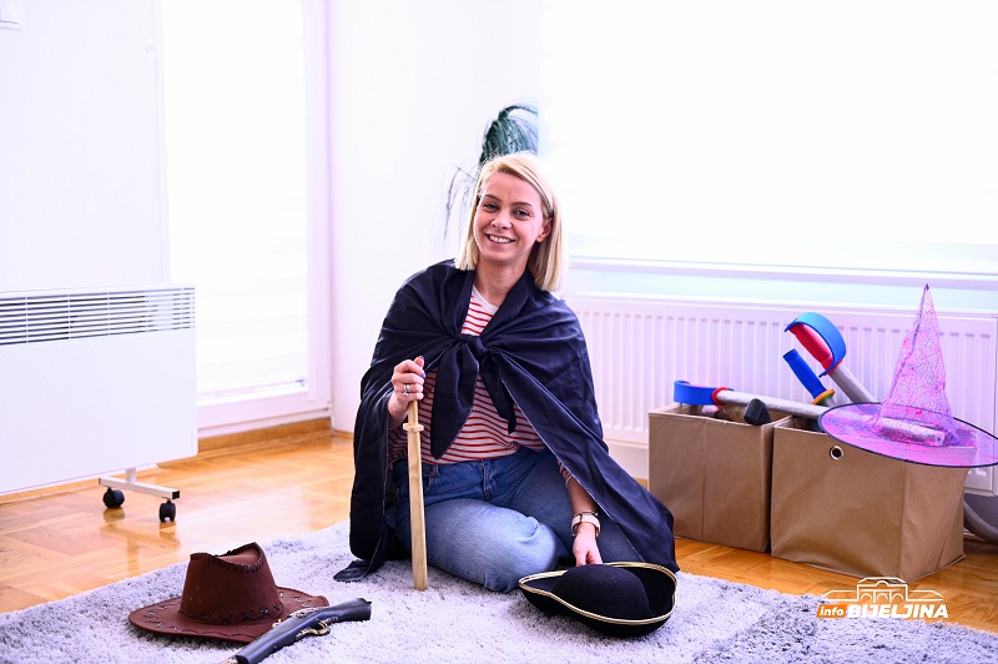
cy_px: 332
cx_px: 499
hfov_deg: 41.1
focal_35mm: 48
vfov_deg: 28.0
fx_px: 1330
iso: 800
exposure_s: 1/40
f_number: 2.8
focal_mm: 48
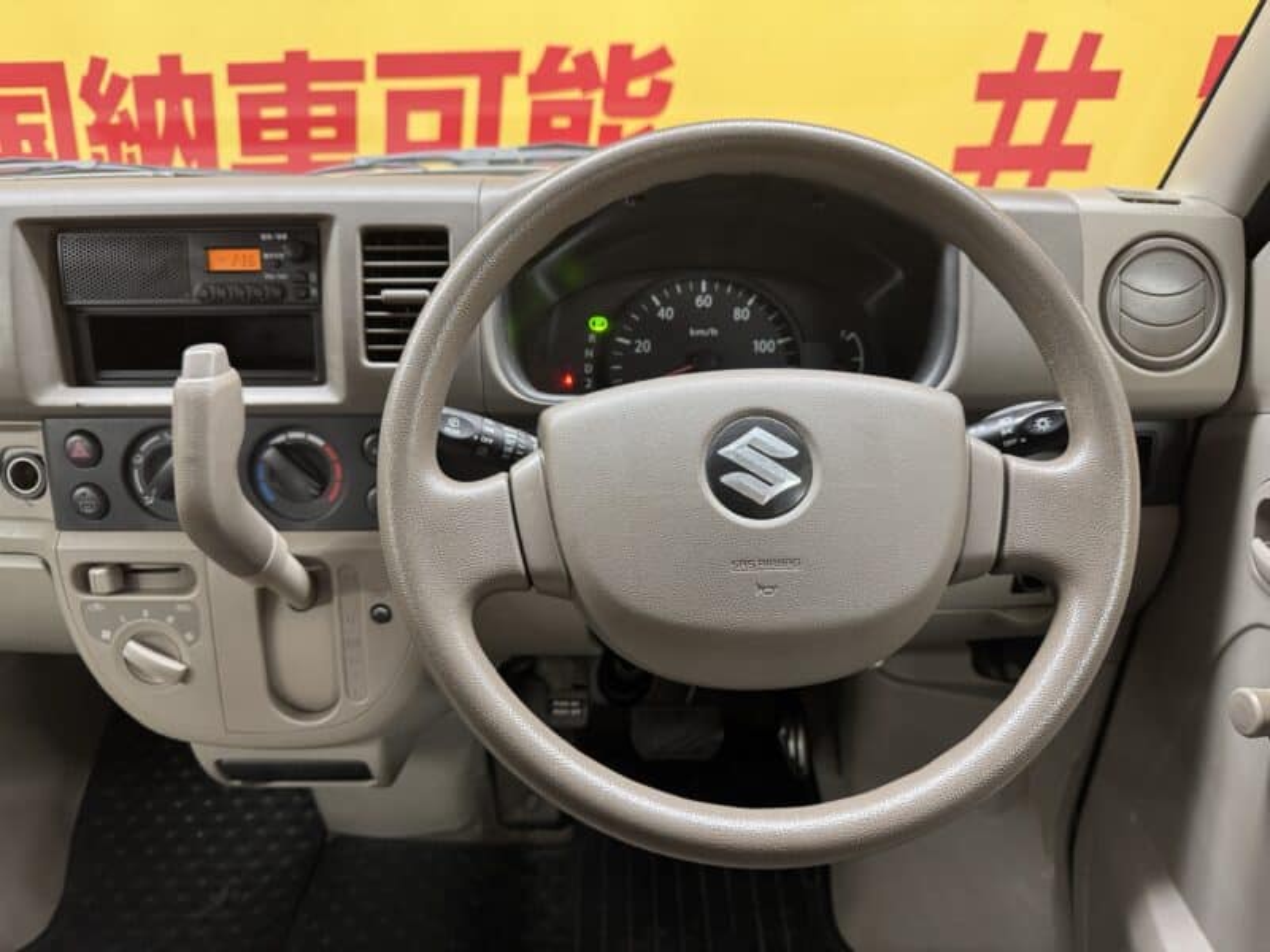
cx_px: 635
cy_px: 476
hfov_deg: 71.6
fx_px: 881
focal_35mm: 24
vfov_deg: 56.8
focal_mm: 6.76
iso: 250
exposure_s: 1/50
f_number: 1.78
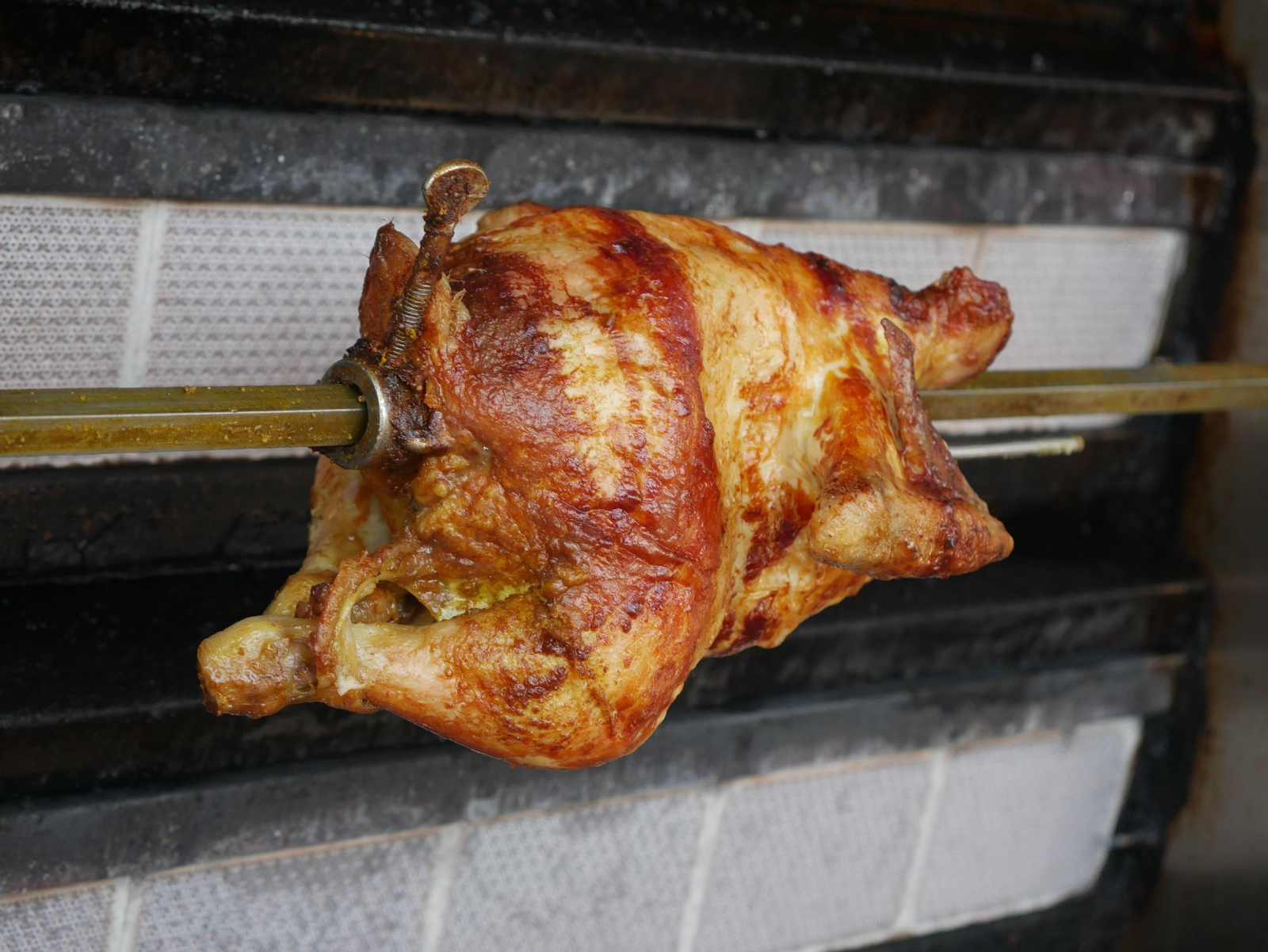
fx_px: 2638
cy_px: 476
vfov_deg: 20.5
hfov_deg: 27.0
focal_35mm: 72
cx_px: 634
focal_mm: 36
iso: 250
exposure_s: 1/80
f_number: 5.5
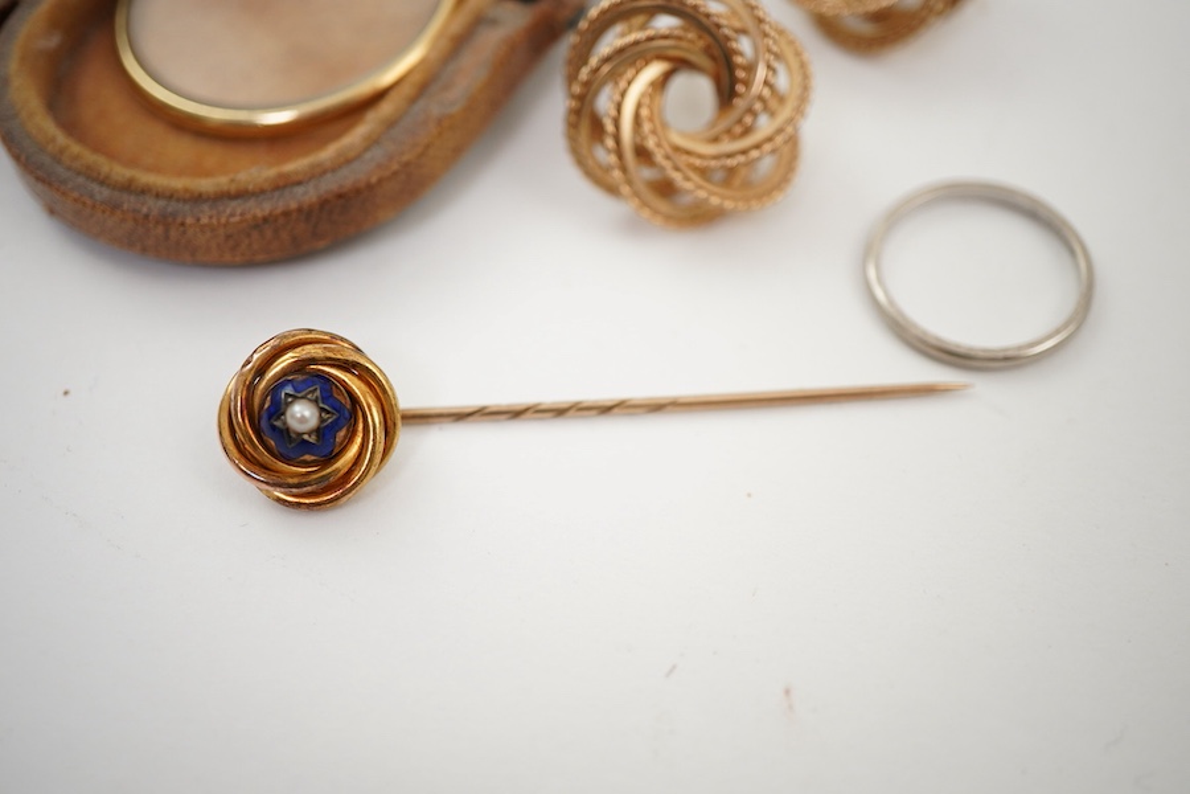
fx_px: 1487
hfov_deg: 43.6
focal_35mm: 45
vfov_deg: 29.9
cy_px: 397
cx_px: 595
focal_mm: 30
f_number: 5
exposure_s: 1/160
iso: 800
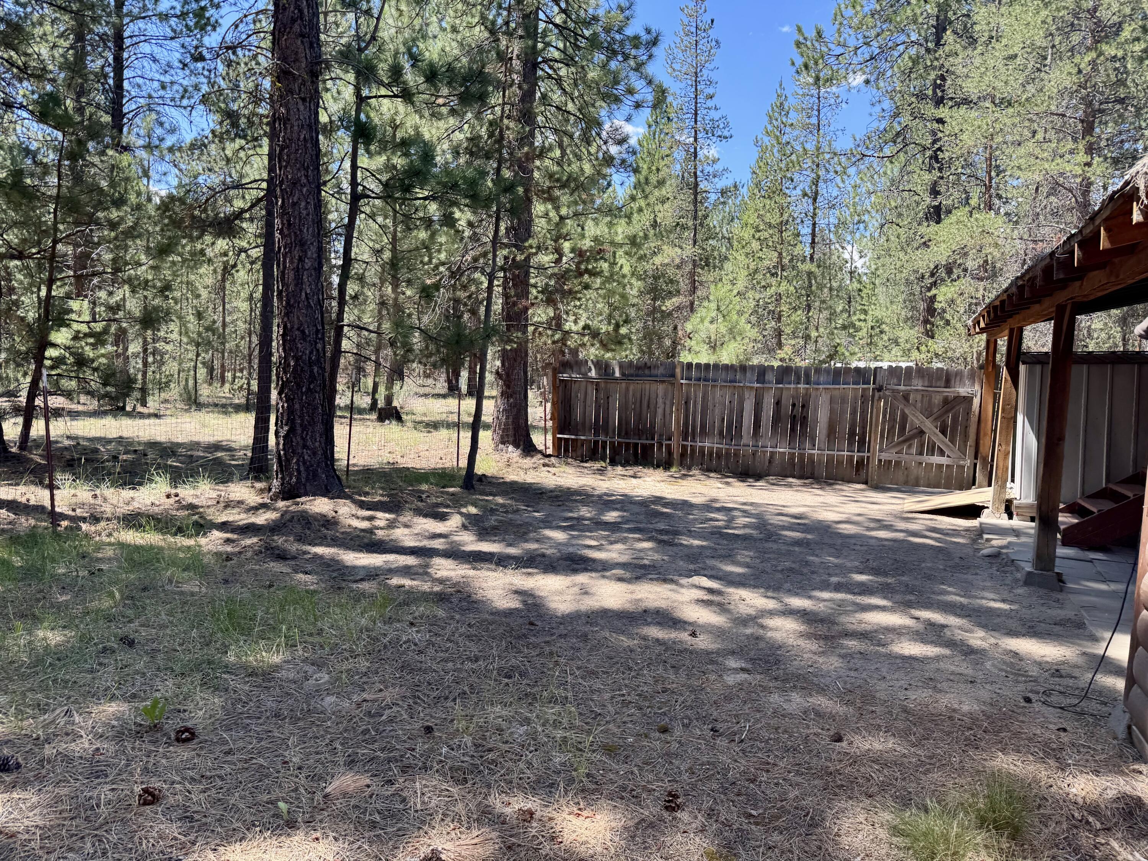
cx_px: 574
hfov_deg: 71.6
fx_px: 796
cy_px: 430
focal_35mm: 24
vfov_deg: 56.8
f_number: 1.78
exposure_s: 1/627
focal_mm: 6.76
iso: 80
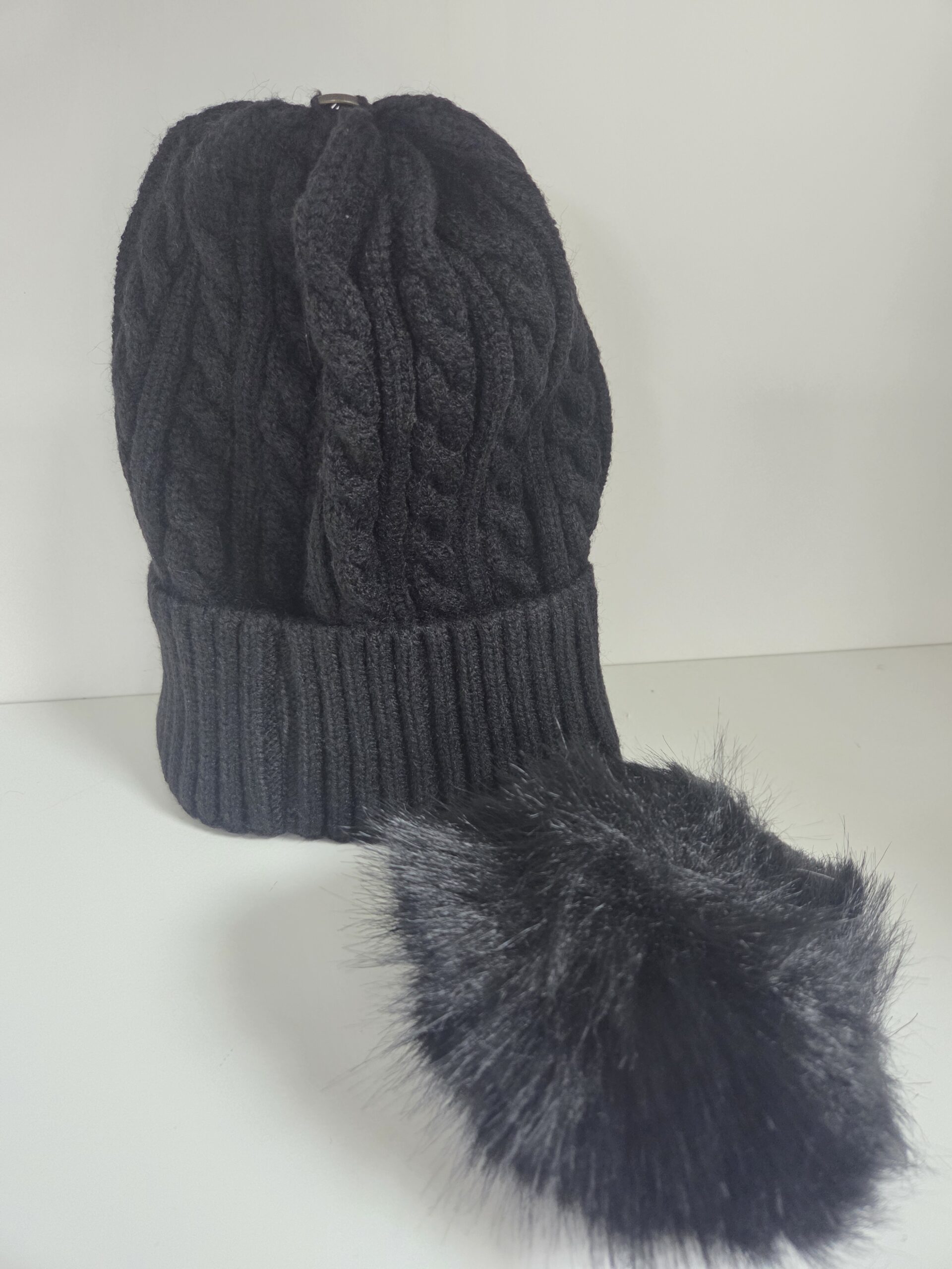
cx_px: 476
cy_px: 634
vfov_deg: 73.9
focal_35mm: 23
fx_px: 843
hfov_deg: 58.9
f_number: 1.8
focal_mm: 5.4
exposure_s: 1/100
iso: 1000
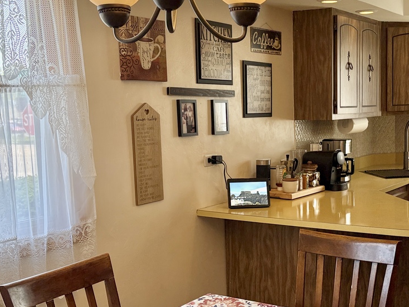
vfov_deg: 28.5
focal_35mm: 51
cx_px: 264
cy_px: 176
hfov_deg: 37.2
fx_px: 603
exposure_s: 1/236
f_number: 1.6
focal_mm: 5.96
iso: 125
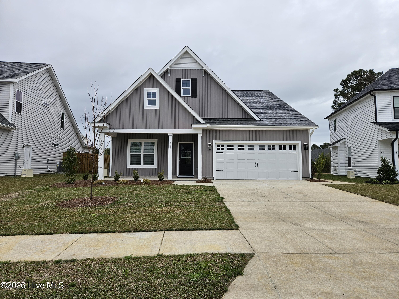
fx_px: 265
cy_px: 150
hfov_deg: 73.9
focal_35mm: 23
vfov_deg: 58.9
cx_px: 200
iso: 25
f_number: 1.8
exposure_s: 1/320
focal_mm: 5.4
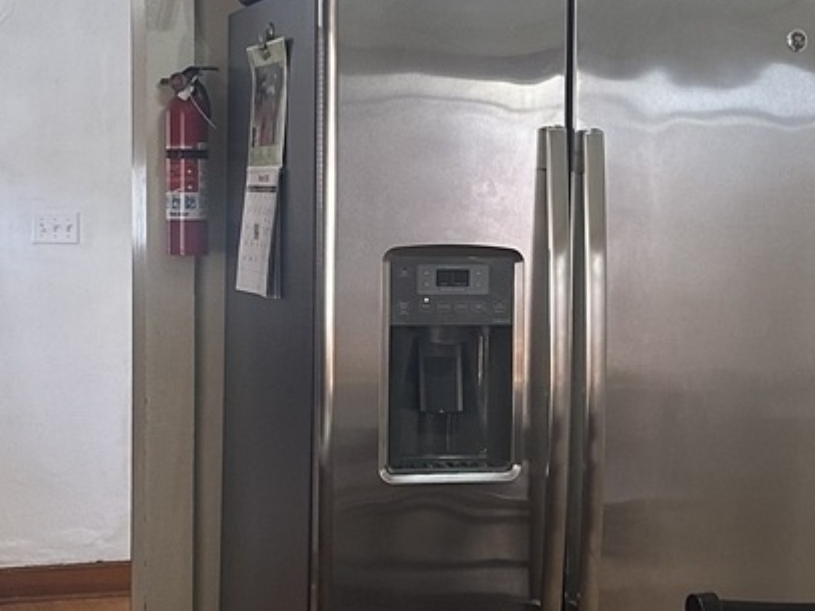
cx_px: 601
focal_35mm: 85
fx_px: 2001
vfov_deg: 17.4
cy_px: 286
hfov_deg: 22.8
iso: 250
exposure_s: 1/60
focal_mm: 6.86
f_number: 1.78
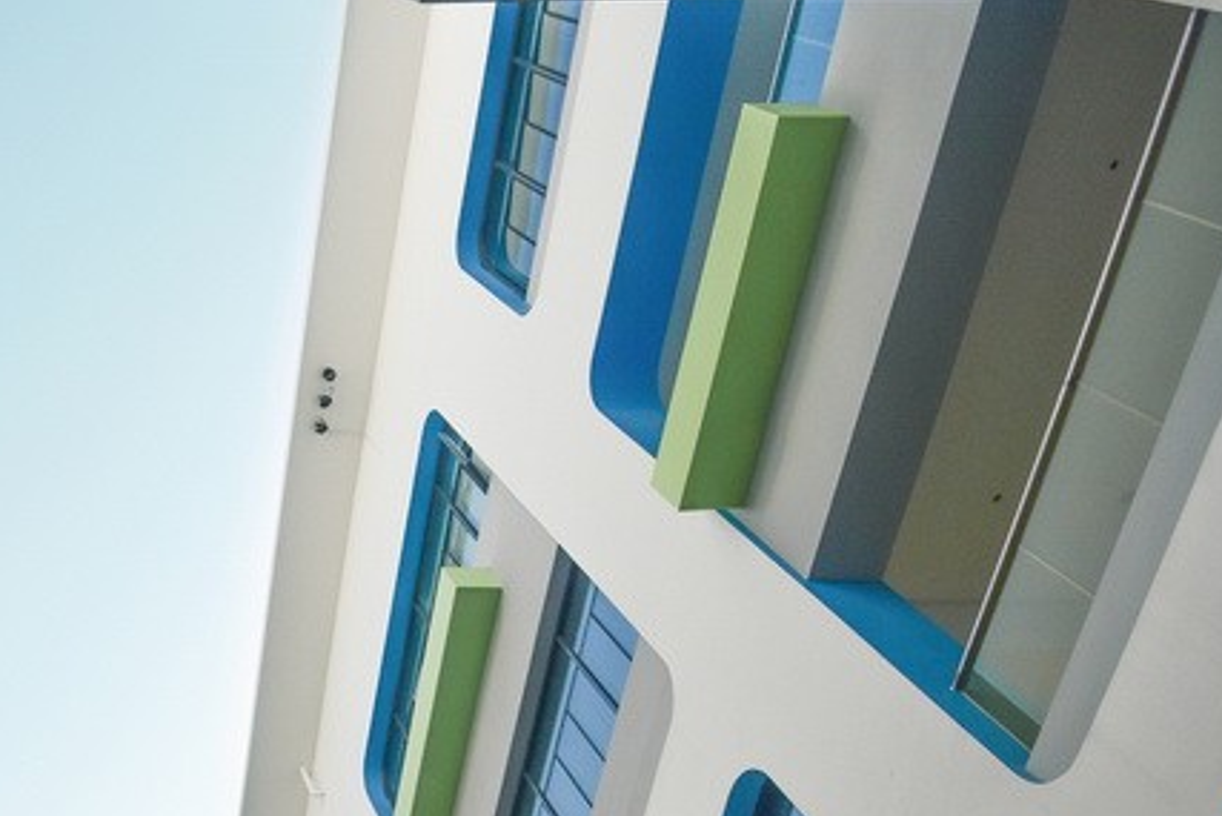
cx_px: -186
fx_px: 1528
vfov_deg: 28.4
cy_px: 777
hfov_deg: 35.7
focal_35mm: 45
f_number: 4
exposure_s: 1/4000
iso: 200
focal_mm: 16
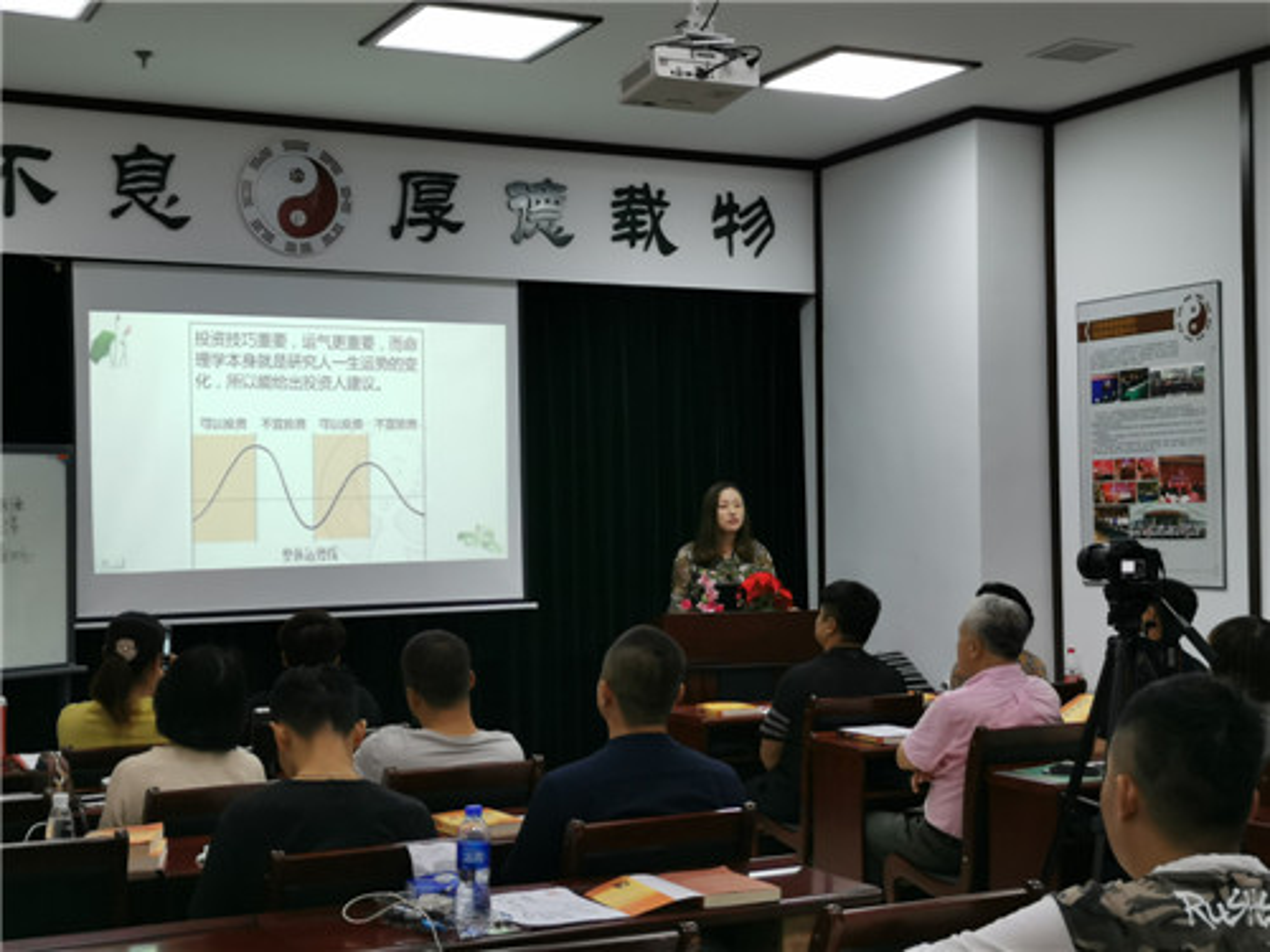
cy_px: 476
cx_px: 635
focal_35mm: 53
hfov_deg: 36.2
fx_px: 1944
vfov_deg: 27.5
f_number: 1.8
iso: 160
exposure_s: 1/100
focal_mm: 5.58
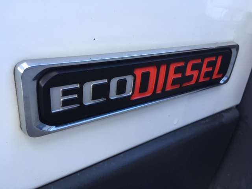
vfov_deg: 48.2
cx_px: 126
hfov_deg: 61.7
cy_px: 94
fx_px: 211
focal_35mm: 29
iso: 40
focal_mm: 4.15
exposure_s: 1/120
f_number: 2.2
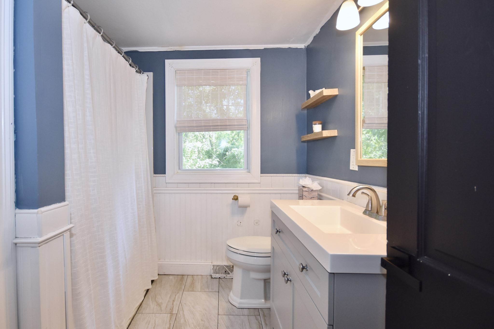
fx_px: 206
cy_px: 164
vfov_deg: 77.3
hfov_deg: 100.4
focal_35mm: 15
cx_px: 247
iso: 500
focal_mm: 10
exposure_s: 1/60
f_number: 4
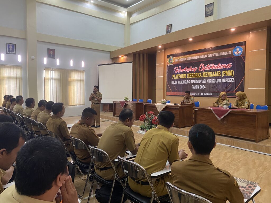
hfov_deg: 67.3
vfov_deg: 53.1
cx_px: 136
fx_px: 204
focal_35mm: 26
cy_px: 102
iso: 250
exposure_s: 1/50
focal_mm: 4.25
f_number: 1.8
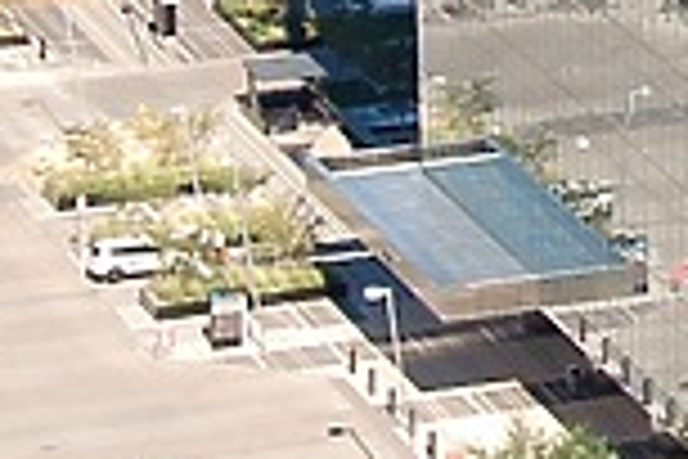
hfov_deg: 5.2
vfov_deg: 3.5
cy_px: -434
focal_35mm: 387
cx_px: 1560
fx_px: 7395
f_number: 10
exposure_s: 1/250
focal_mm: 44
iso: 220
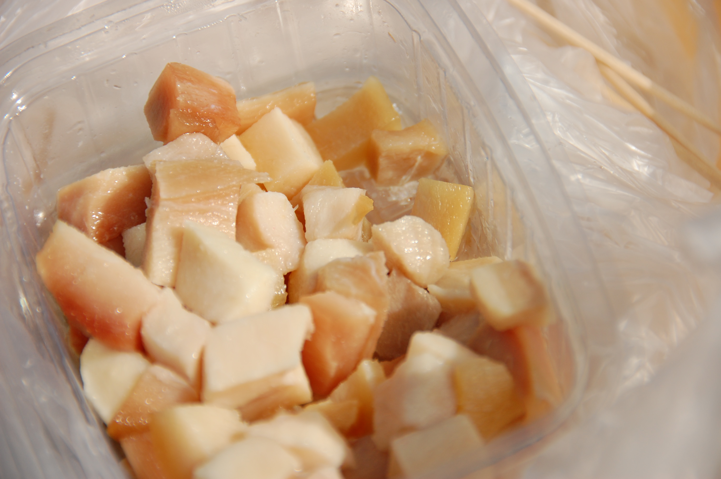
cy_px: 240
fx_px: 5103
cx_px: 360
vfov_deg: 5.4
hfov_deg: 8.1
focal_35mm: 255
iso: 200
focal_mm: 170
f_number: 5.6
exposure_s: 1/1600
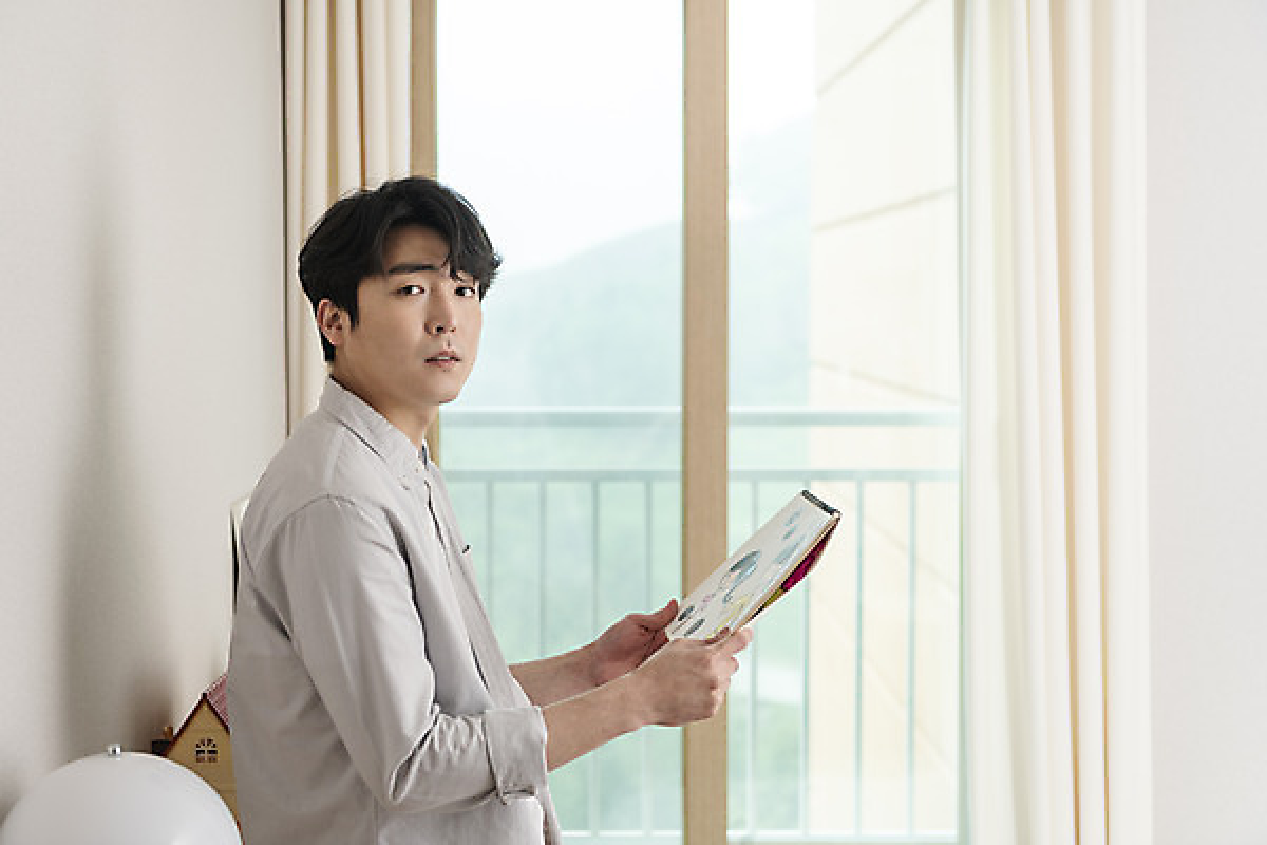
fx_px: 2112
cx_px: 634
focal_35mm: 60
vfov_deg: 22.6
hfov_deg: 33.4
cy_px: 422
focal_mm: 60
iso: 320
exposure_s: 1/125
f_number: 3.5
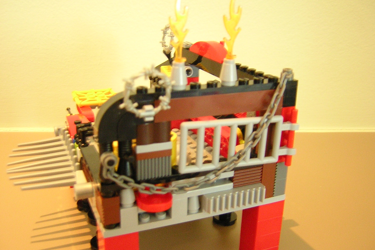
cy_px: 122
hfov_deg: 50.7
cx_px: 190
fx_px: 396
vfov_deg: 35.0
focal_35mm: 38
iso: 400
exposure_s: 1/3.1
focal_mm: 4.7
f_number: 2.6
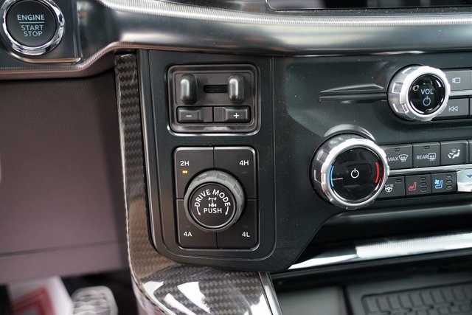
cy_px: 158
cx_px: 236
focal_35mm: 36
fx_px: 472
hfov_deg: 53.1
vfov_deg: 36.9
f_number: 4
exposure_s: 1/60
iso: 1250
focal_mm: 36
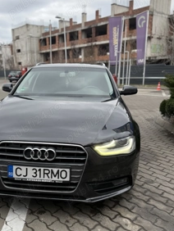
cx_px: 63
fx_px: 228
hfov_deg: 41.5
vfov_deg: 53.6
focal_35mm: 34
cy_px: 136
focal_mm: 6.76
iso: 100
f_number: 1.78
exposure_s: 1/133
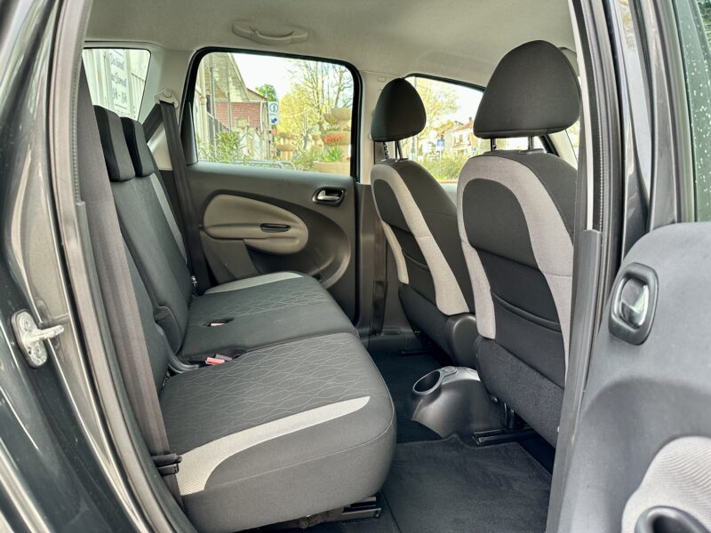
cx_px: 356
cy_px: 266
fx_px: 493
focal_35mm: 24
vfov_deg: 56.8
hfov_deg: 71.6
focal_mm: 6.86
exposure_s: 1/121
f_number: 1.78
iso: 160
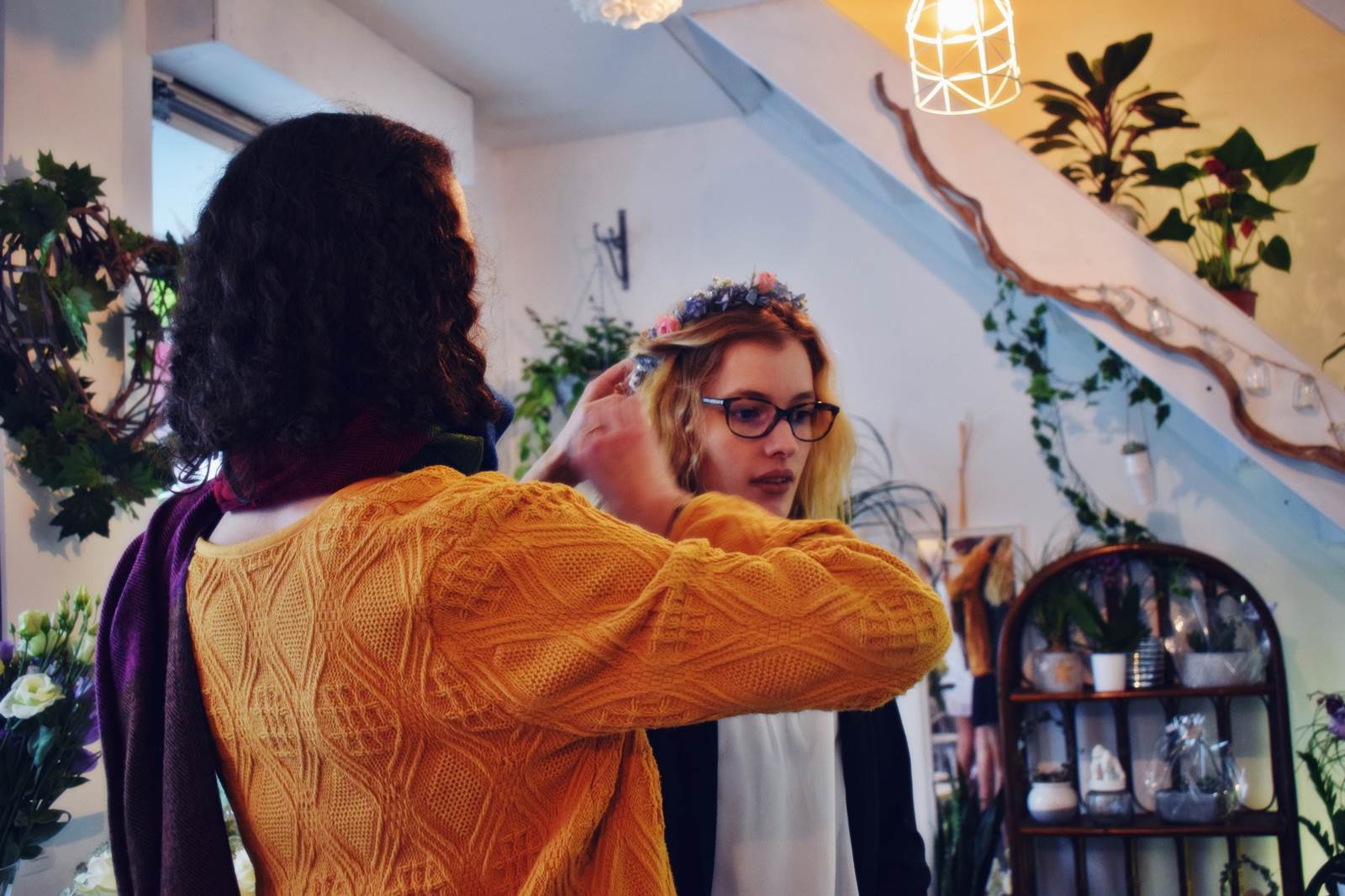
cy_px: 448
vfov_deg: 34.2
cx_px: 672
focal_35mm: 39
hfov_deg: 49.5
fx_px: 1457
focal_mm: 26
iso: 1800
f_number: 4
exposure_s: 1/60
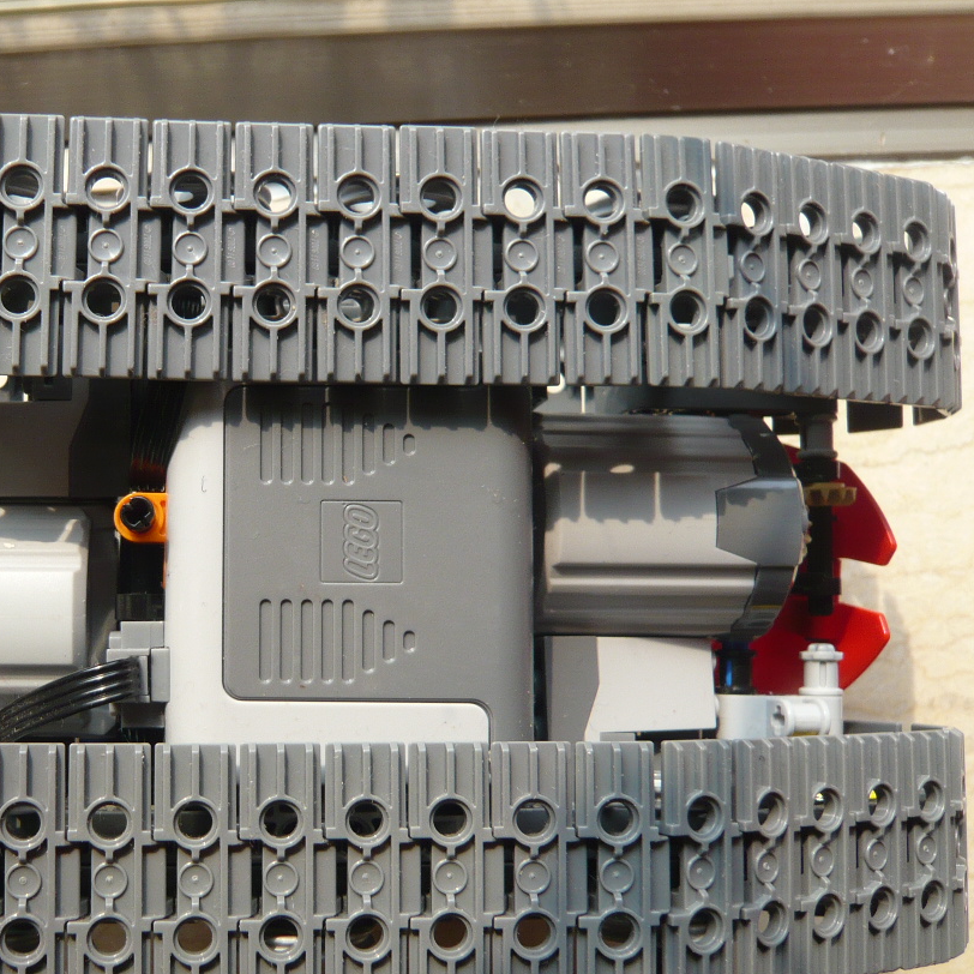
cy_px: 553
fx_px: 1242
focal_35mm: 39
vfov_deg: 42.7
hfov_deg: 41.7
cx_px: 254
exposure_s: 1/250
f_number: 2.8
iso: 100
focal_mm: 4.6
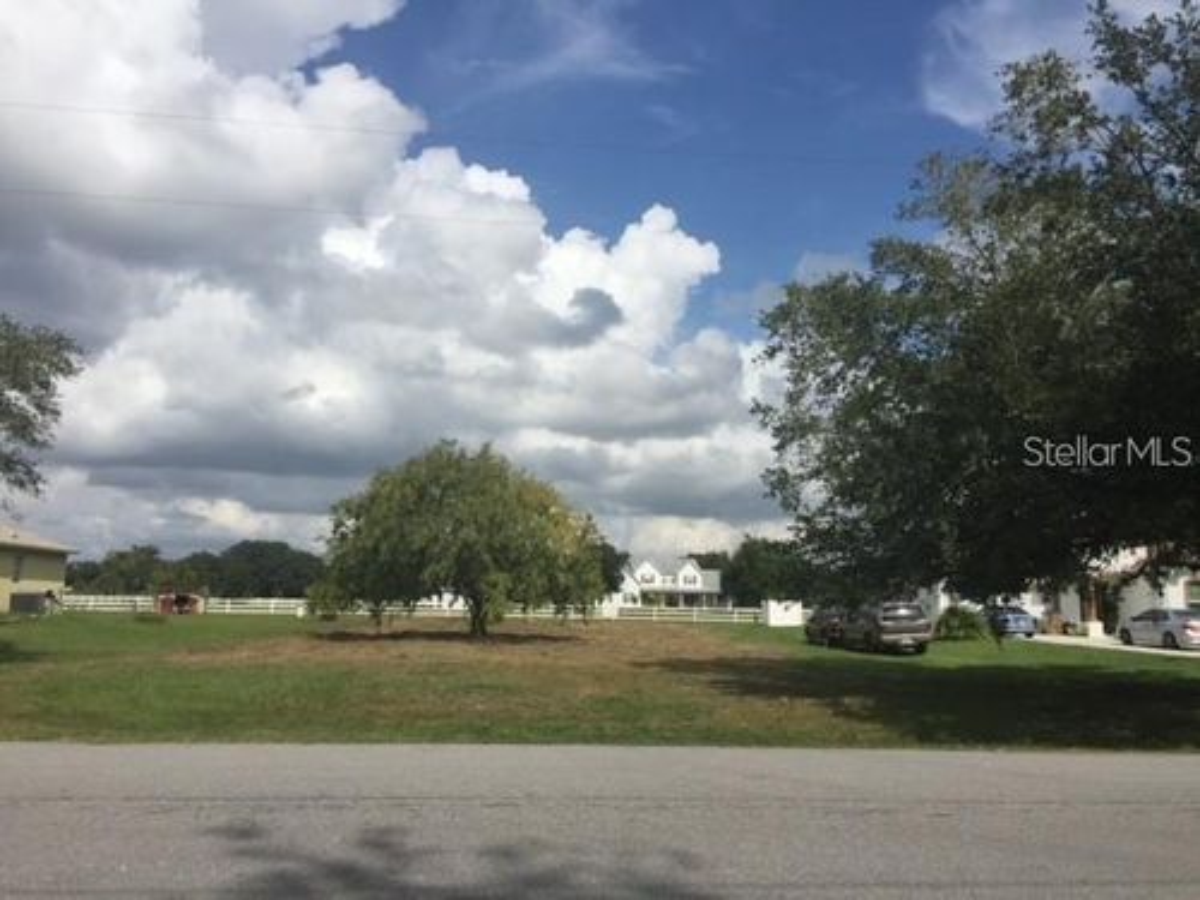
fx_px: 1005
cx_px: 600
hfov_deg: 61.7
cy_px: 450
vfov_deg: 48.2
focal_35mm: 29
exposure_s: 1/4405
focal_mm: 4.15
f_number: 2.2
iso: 32
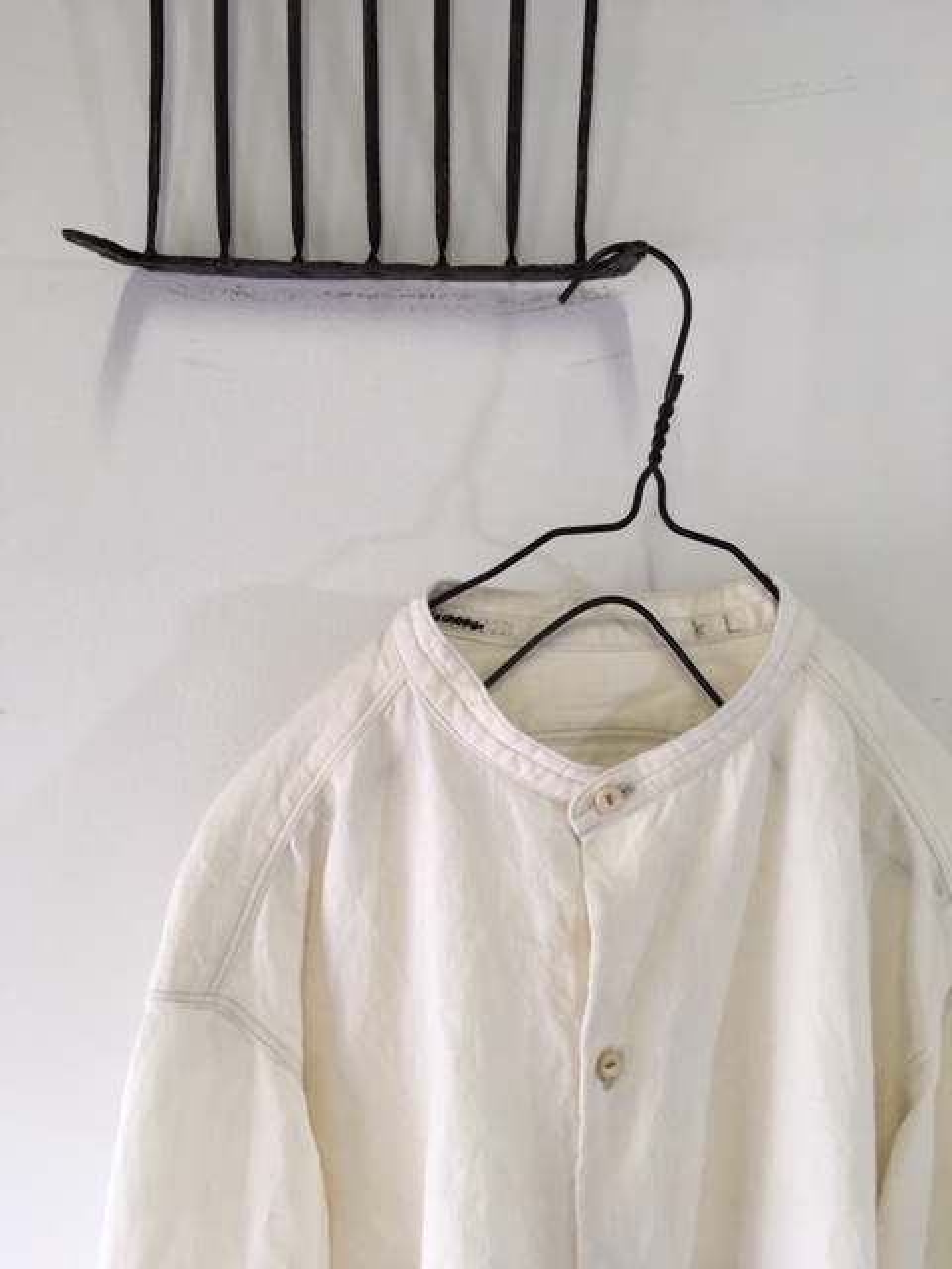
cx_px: 476
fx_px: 1063
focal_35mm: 29
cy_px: 634
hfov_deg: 48.2
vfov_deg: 61.7
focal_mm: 4.15
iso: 32
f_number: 2.2
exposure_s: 1/33
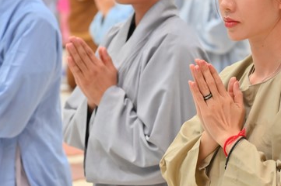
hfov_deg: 10.4
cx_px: 153
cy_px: 66
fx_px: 1544
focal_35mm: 198
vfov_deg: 6.9
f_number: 5
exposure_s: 1/60
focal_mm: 110
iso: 1600
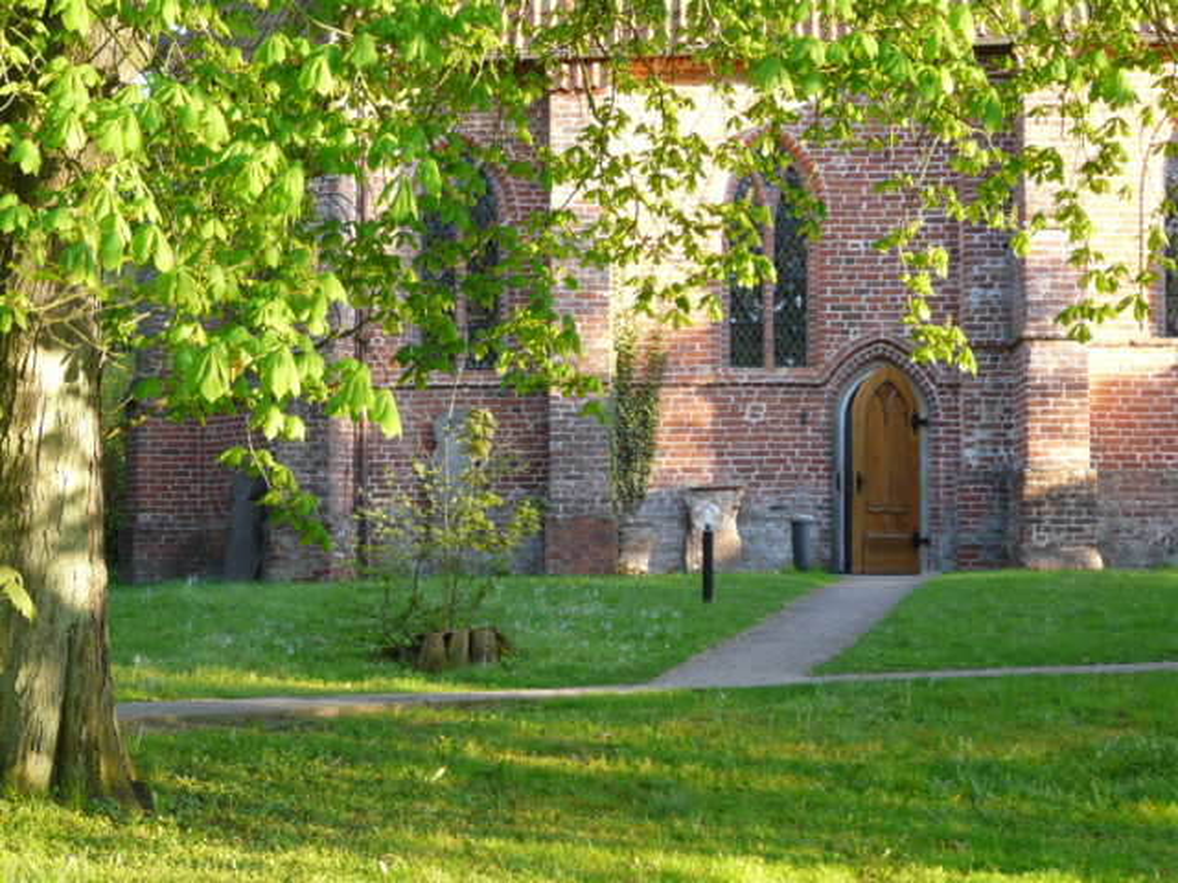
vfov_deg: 17.0
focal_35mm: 87
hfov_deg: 22.5
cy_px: 442
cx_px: 589
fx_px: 2961
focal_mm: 14.3
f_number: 3.6
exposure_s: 1/50
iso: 125
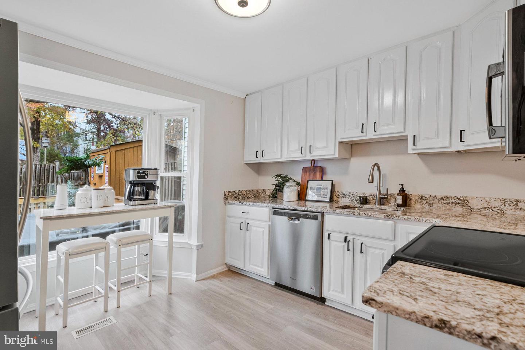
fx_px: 233
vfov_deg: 73.7
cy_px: 175
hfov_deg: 96.7
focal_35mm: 16
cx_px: 262
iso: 1250
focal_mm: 16
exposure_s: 1/15
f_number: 7.1
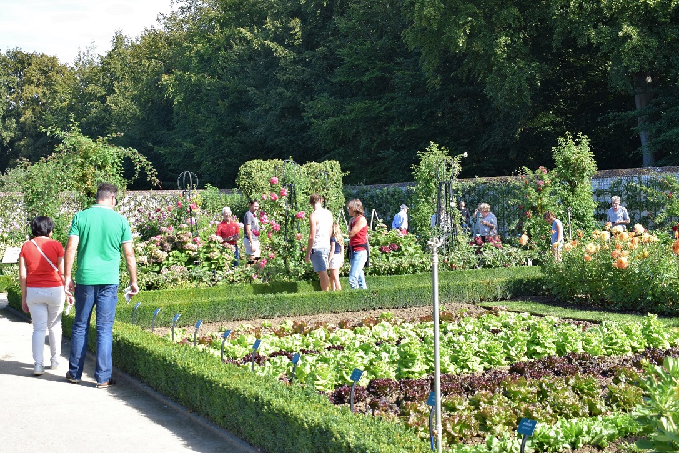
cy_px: 226
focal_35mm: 45
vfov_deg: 29.9
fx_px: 849
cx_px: 340
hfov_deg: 43.6
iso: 280
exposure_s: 1/250
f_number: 8
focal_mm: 30
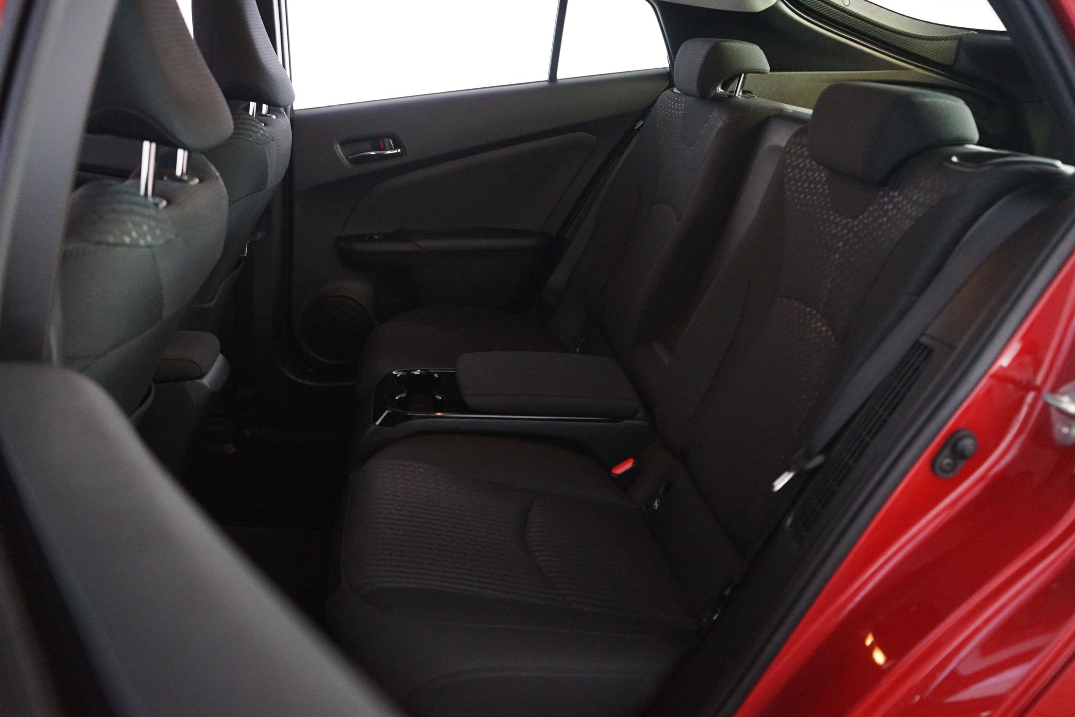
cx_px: 519
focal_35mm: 29
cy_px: 356
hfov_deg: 63.6
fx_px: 866
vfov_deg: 45.0
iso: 5000
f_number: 3.5
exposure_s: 1/15
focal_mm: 28
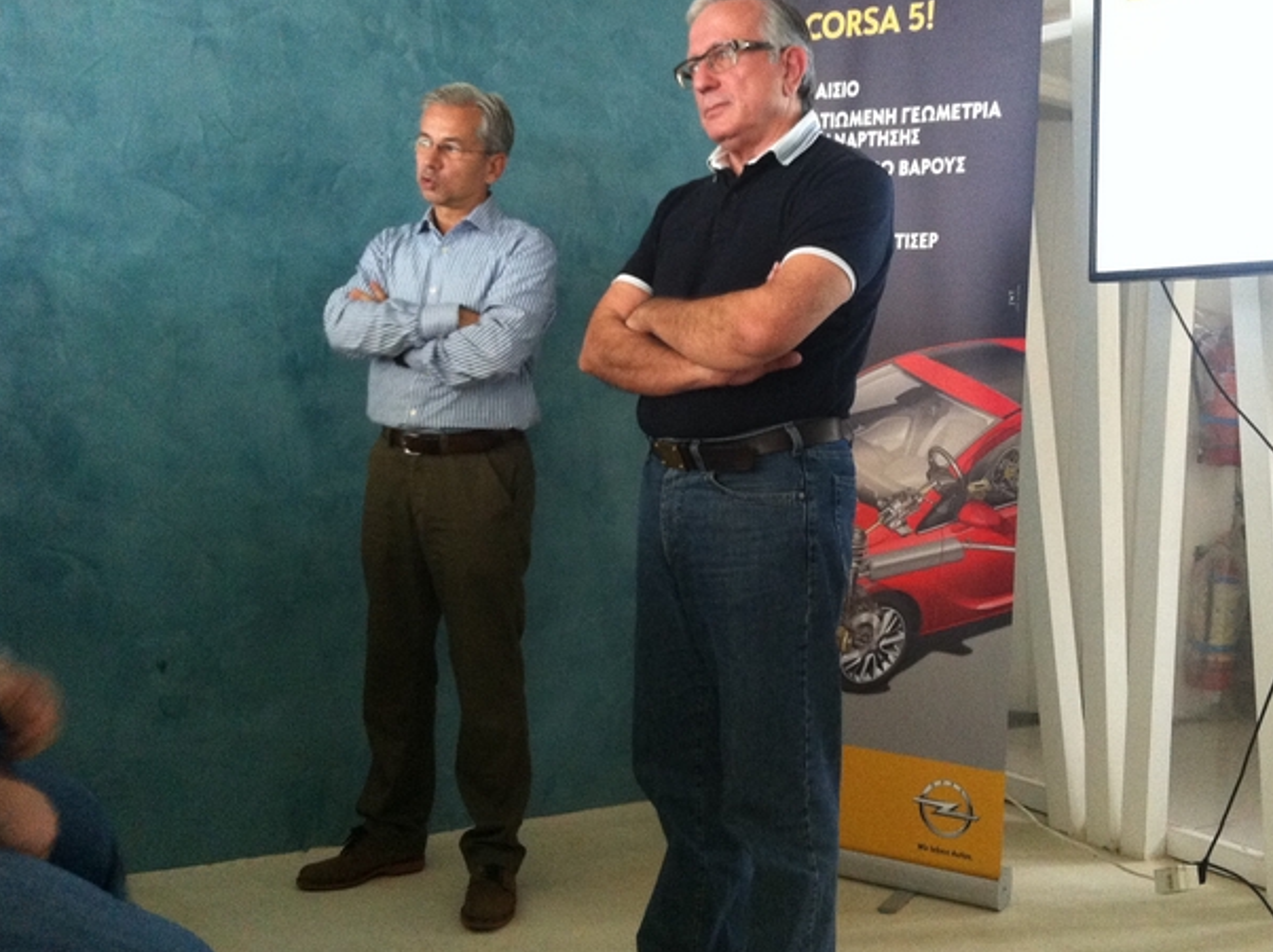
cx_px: 768
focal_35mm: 43
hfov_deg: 43.7
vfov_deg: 33.5
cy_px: 441
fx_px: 1579
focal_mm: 3.85
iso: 320
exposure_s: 1/15
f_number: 2.8
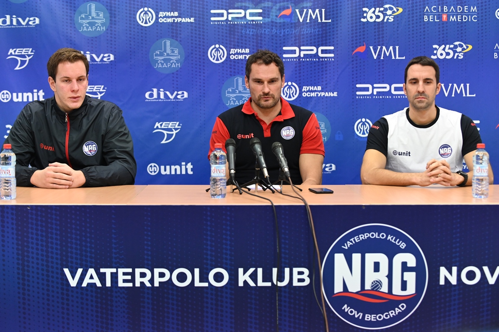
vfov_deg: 19.4
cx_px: 250
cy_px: 166
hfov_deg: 28.9
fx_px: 970
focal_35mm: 70
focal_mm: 70
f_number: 3.5
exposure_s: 1/200
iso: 3200
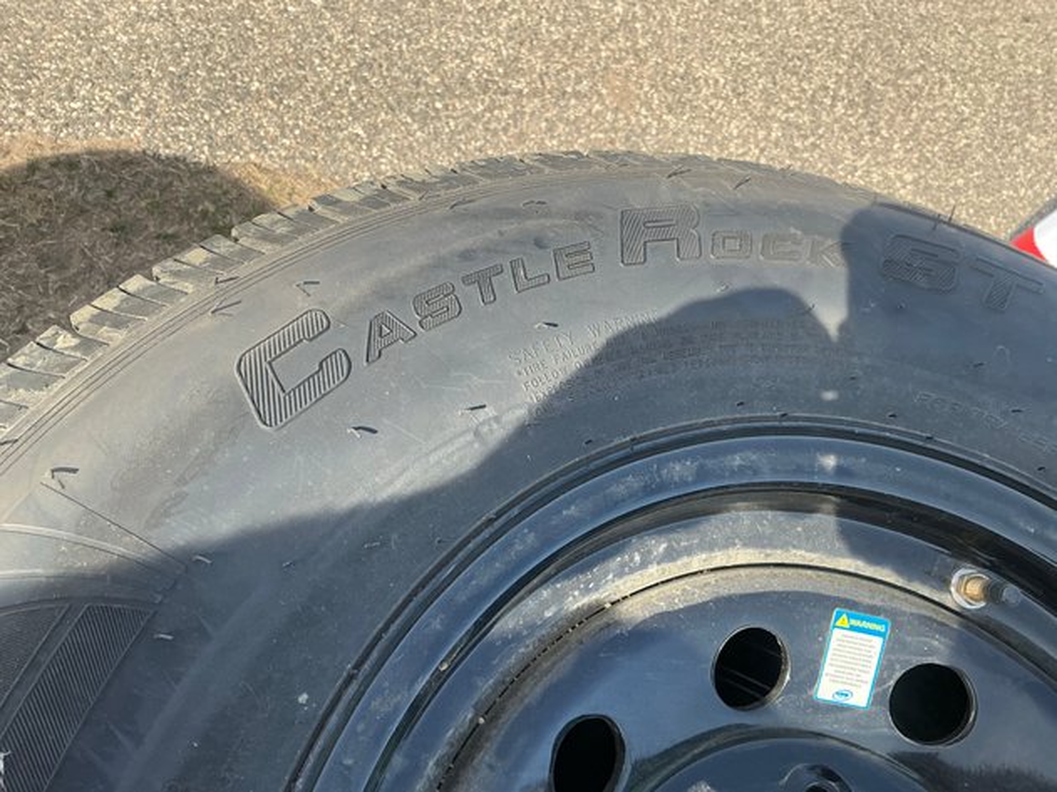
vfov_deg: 49.7
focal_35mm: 28
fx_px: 855
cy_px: 396
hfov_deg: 63.5
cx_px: 528
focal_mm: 3
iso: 25
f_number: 1.8
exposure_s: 1/562
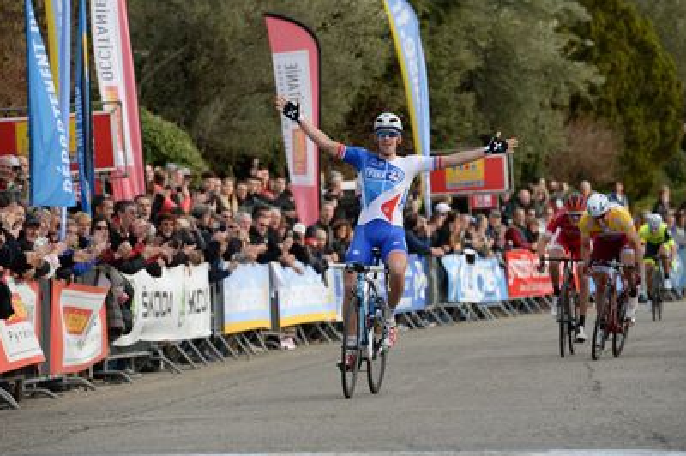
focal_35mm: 225
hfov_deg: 9.2
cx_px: 379
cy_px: 227
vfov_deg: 6.1
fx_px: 4284
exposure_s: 1/1000
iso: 1000
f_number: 5.6
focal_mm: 200
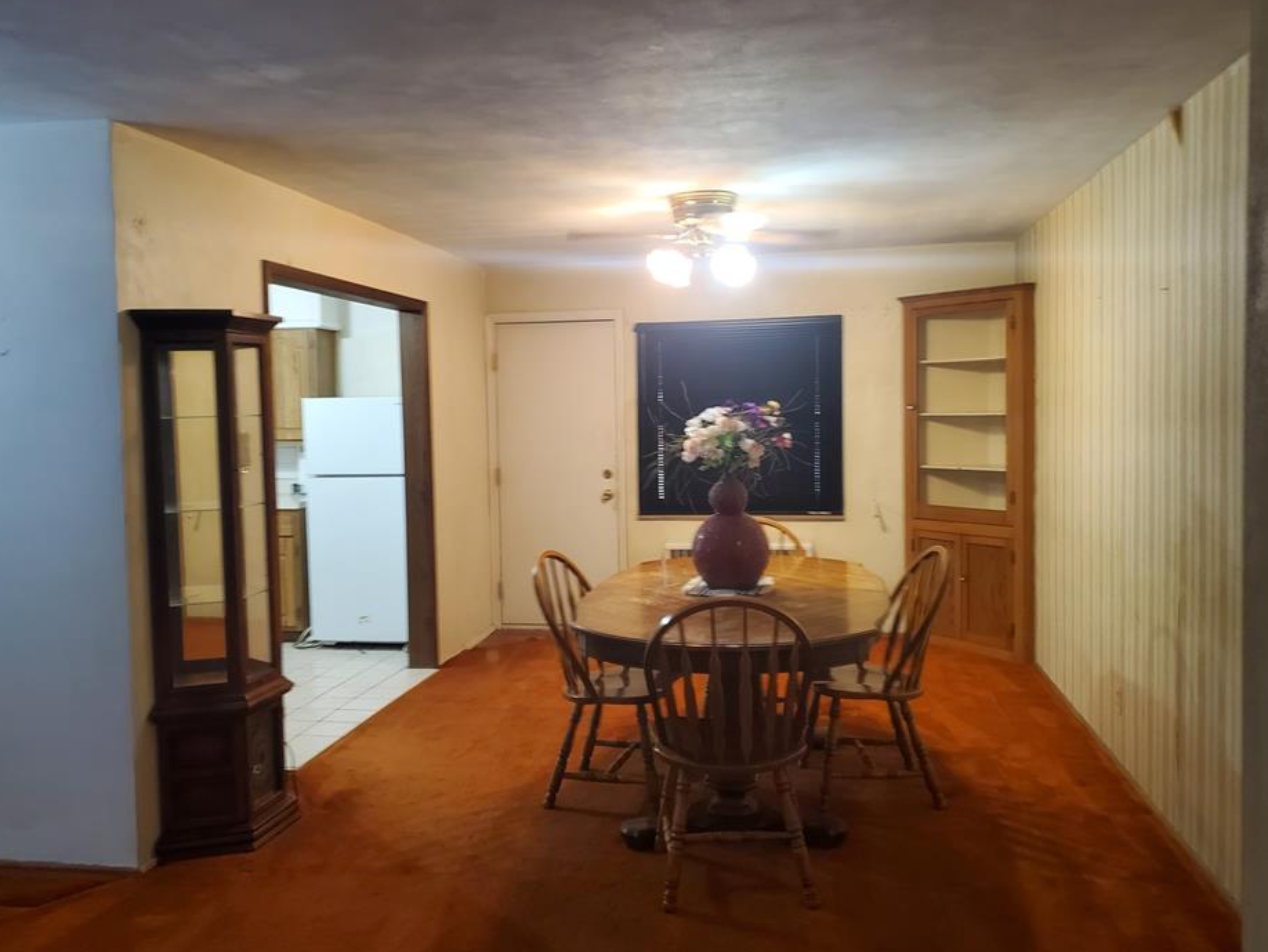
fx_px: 1063
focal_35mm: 29
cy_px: 473
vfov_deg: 48.2
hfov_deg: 61.6
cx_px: 644
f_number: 1.5
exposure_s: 1/40
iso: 200
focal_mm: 4.3
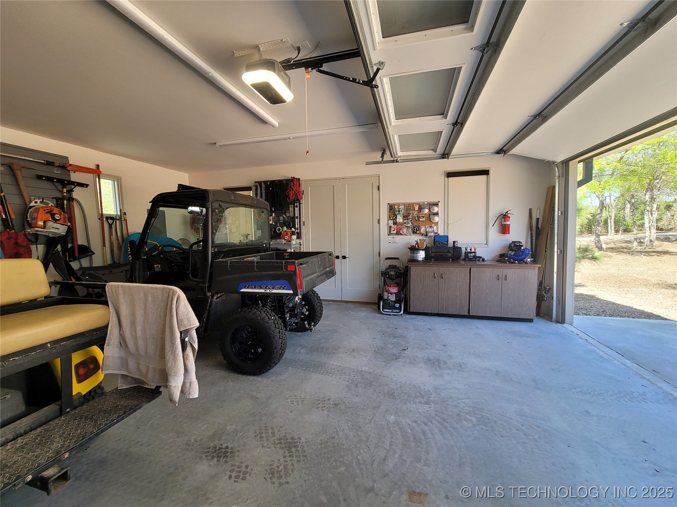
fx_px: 254
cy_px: 254
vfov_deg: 89.9
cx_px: 338
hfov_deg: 106.2
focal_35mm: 13
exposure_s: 1/120
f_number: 2.2
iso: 100
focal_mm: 2.2
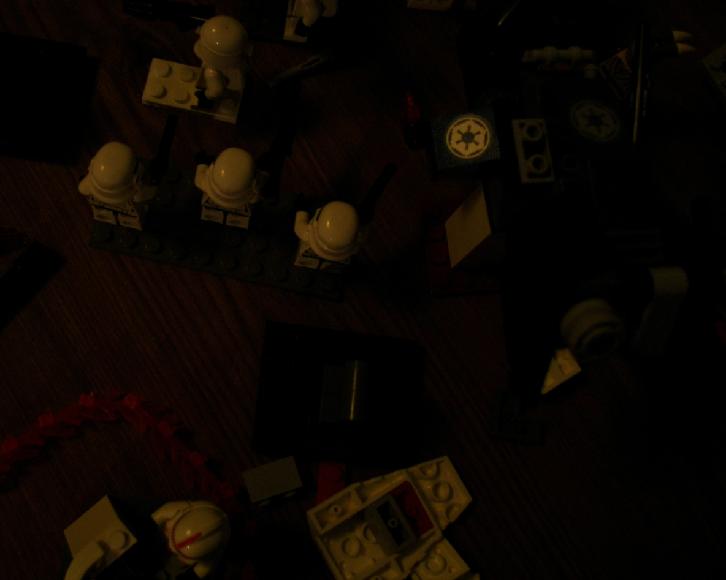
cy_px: 287
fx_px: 816
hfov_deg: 47.9
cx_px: 343
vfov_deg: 39.2
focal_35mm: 38
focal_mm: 6
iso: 100
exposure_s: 1/30
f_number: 2.8
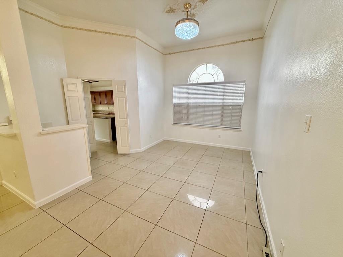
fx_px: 139
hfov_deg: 102.1
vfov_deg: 85.7
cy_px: 128
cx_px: 172
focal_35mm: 14
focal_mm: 2.22
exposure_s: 1/120
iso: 160
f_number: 2.2
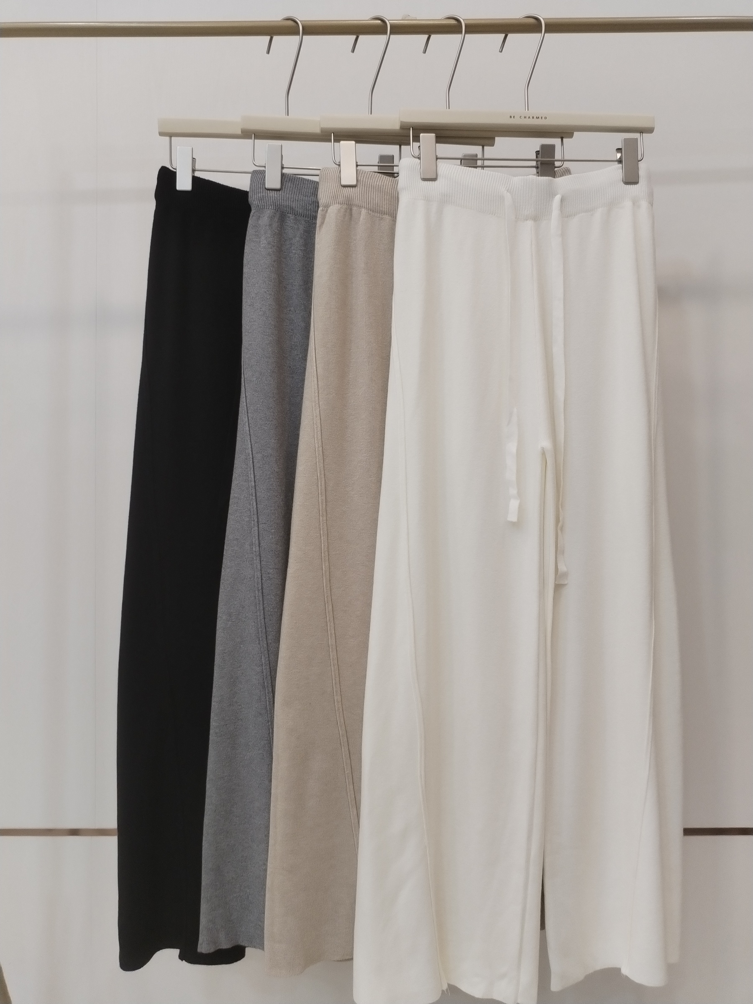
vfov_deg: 61.7
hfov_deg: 48.2
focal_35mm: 29
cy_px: 502
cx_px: 376
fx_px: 841
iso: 224
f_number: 1.8
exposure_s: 1/50
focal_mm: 4.75
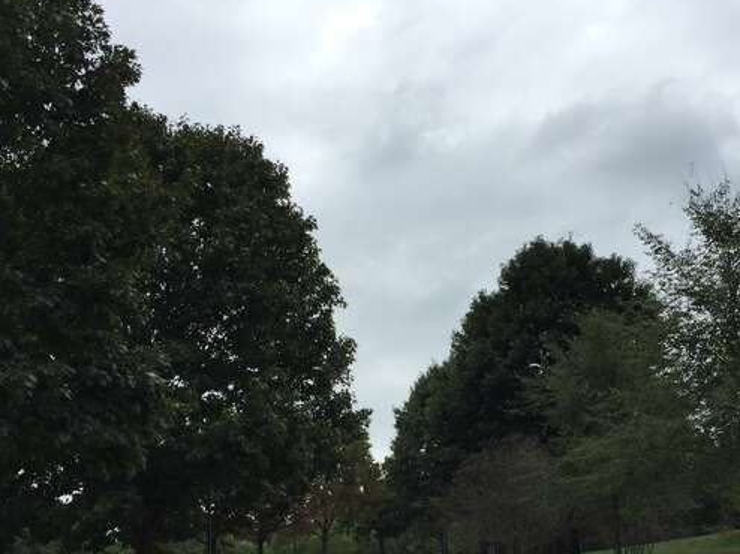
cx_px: 382
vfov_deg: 30.2
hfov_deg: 40.4
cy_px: 430
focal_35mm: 47
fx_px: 1004
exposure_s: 1/1464
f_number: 2.2
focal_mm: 4.15
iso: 32
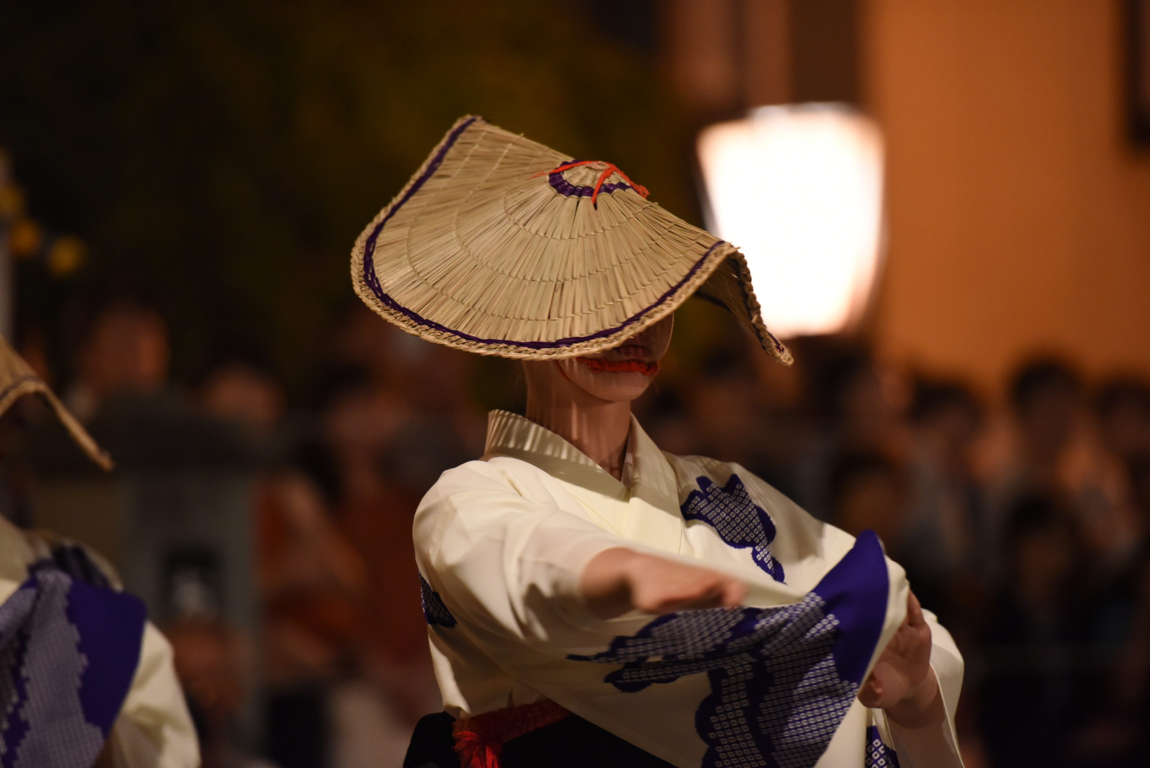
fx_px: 6391
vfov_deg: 6.9
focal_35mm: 200
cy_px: 384
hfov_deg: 10.3
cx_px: 575
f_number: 2.8
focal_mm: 200
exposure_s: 1/50
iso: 3200
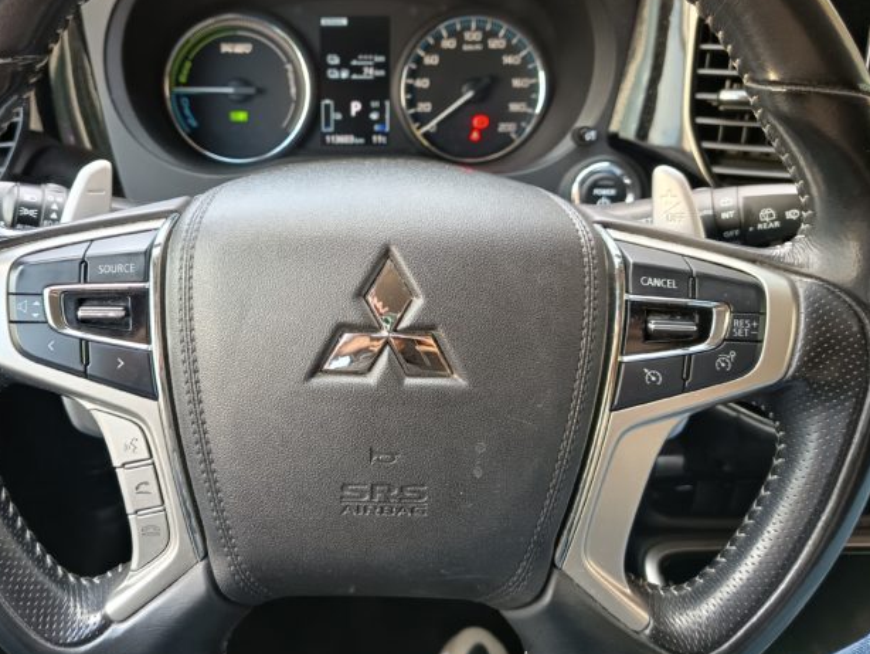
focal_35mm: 30
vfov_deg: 46.6
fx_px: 754
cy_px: 265
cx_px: 353
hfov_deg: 59.5
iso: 332
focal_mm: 5.24
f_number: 1.7
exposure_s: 1/50
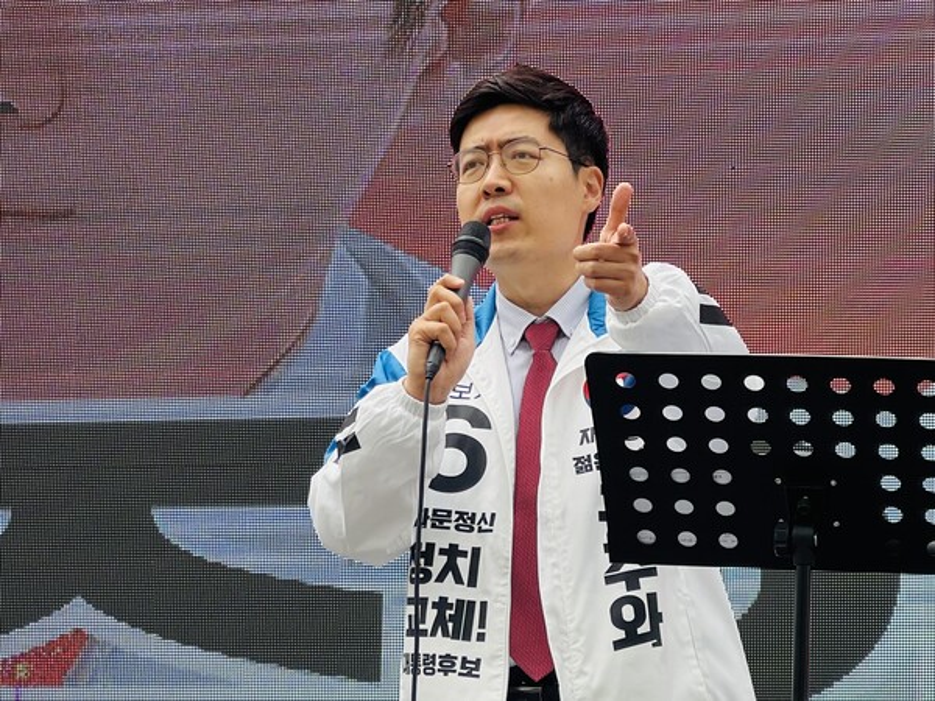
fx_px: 2080
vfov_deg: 19.1
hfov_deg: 25.3
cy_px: 350
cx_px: 468
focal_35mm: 77
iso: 25
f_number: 2.8
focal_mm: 9
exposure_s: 1/203
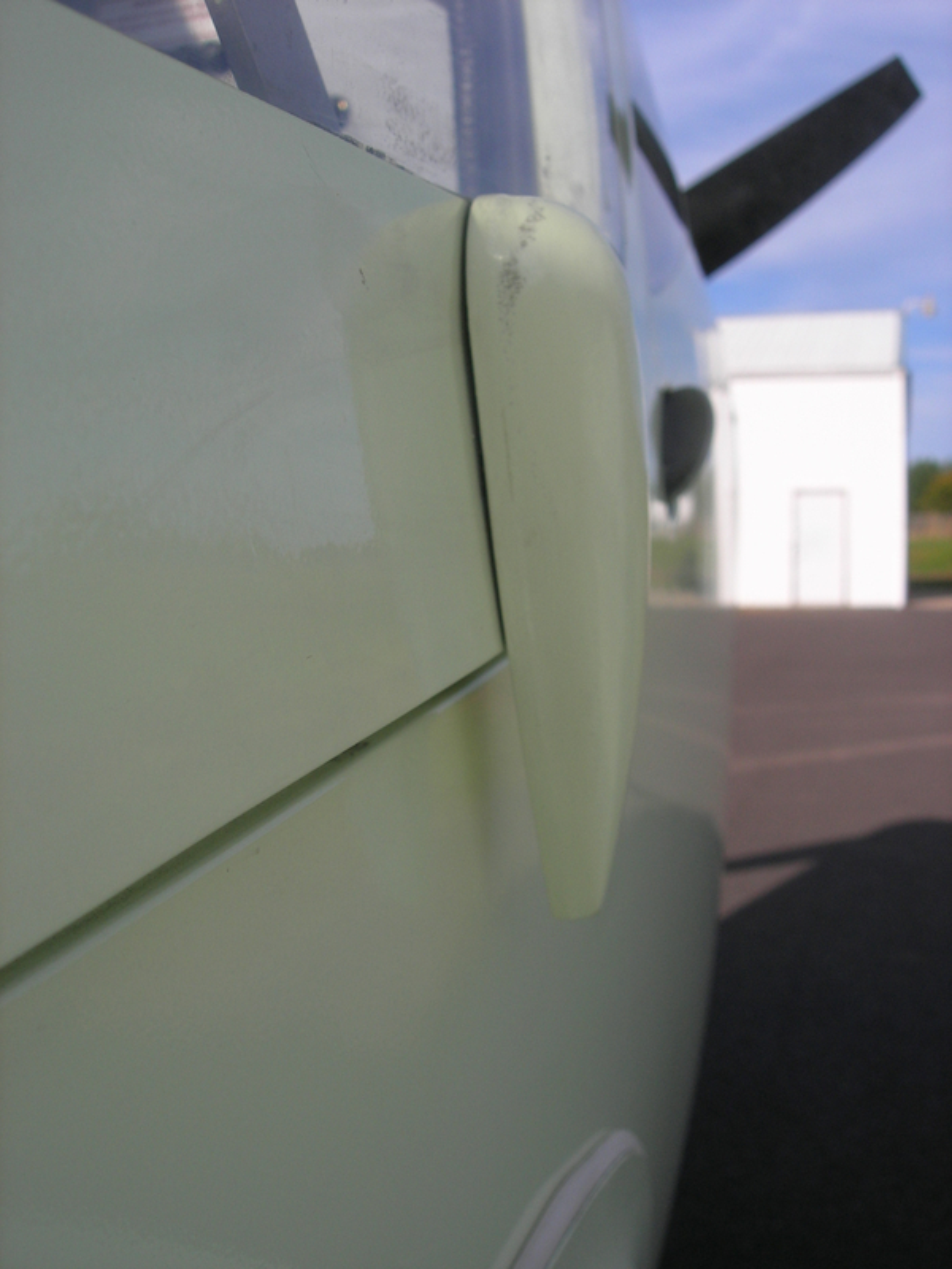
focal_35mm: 38
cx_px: 476
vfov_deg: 49.0
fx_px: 1393
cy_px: 634
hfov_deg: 37.7
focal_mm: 7.8
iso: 64
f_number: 4.8
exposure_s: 1/746
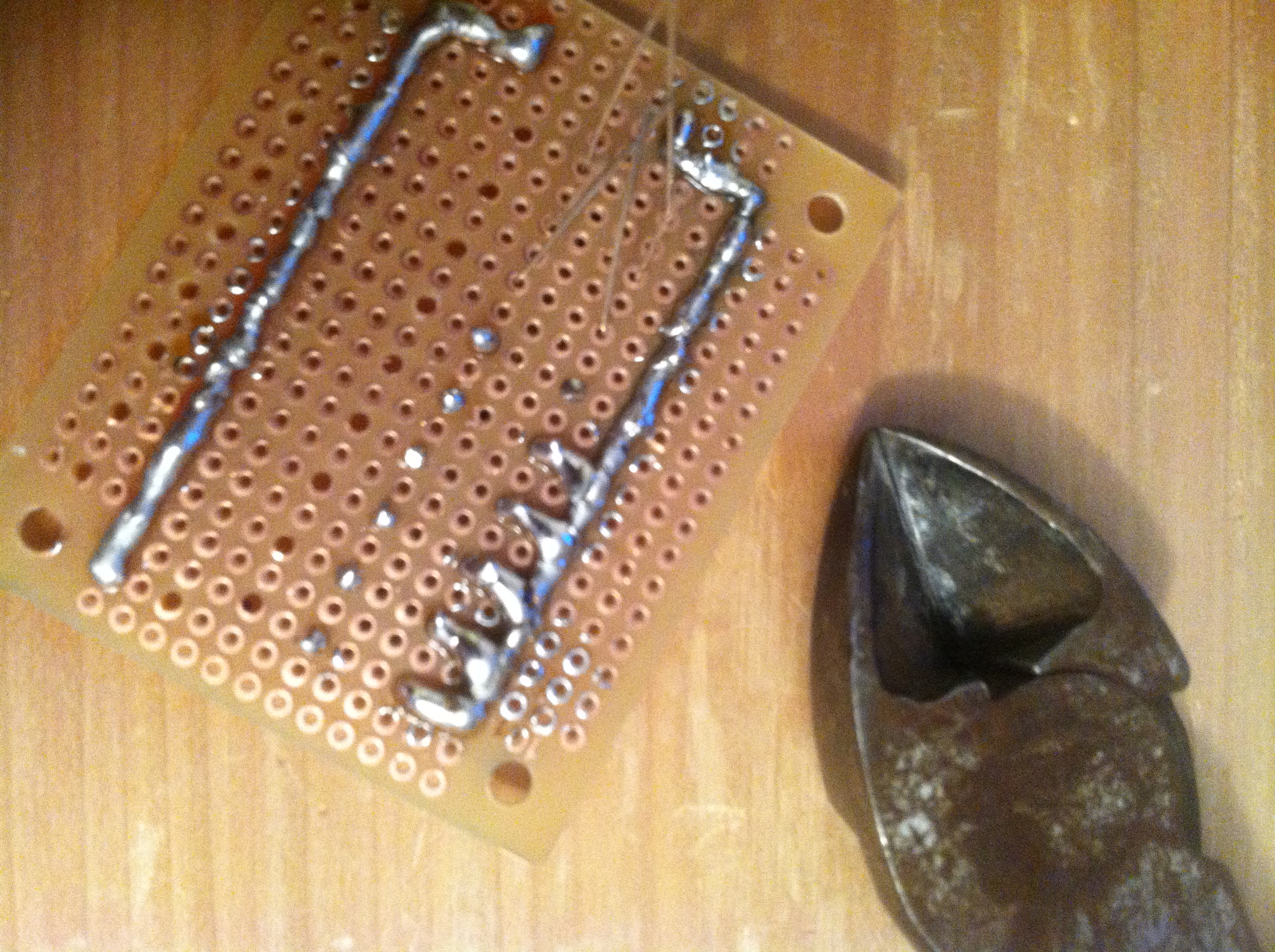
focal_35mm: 35
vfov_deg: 40.6
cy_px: 476
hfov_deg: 52.7
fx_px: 1287
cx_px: 638
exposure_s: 1/15
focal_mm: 3.85
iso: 640
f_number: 2.8
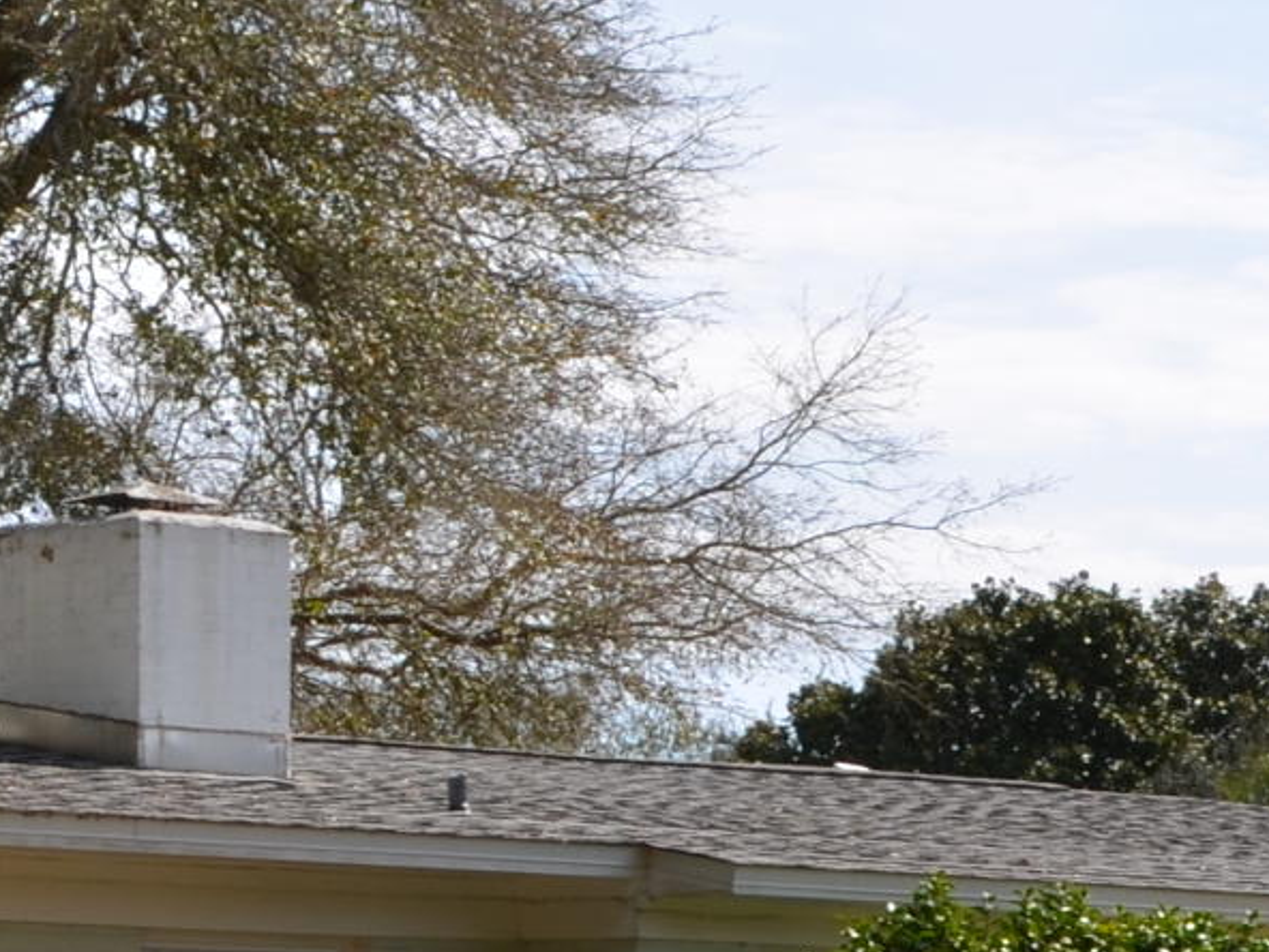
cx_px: 88
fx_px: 6415
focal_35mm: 175
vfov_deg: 8.5
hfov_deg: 11.2
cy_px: 739
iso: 100
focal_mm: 24
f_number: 9
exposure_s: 1/200
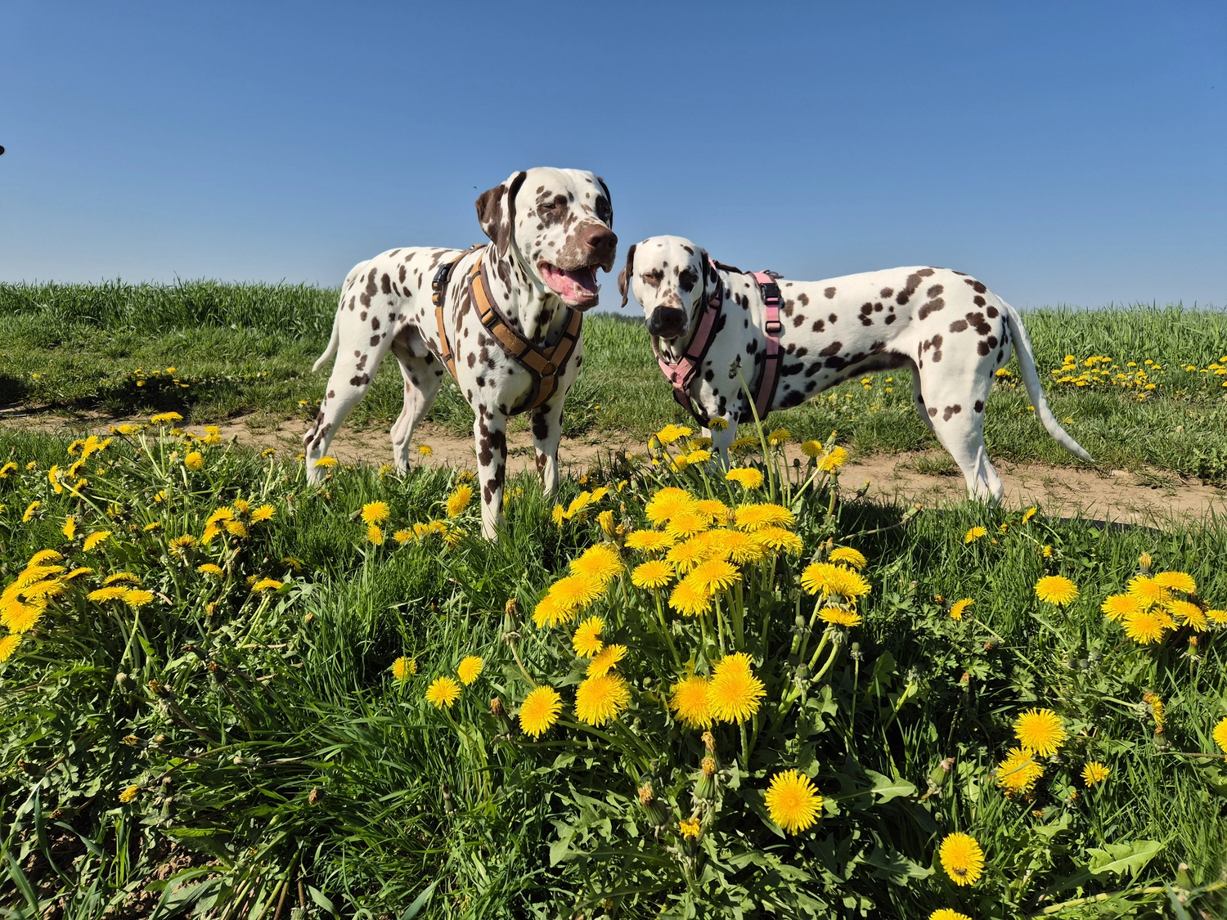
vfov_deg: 58.9
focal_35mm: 23
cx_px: 614
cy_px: 460
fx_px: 815
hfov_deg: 73.9
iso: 25
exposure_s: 1/2440
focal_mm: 5.4
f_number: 1.8
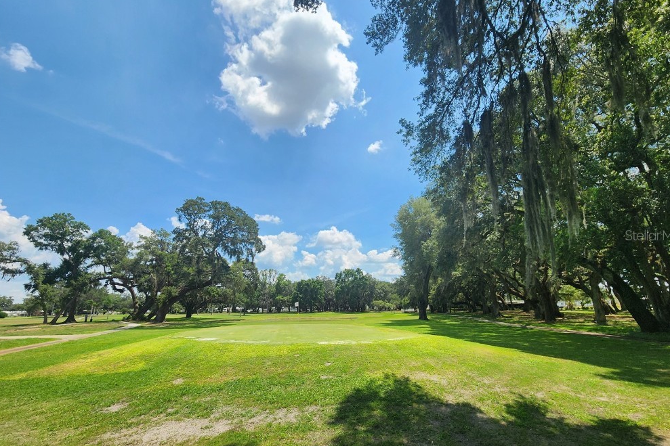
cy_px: 235
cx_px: 342
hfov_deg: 104.2
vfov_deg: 81.1
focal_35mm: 14
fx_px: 260
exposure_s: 1/2417
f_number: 2.2
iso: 50
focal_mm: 2.2
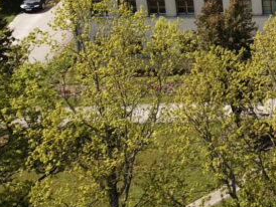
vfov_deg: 14.3
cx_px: 431
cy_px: -102
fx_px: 774
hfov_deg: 17.8
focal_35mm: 97
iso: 100
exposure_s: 1/993
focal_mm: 4.73
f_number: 2.2
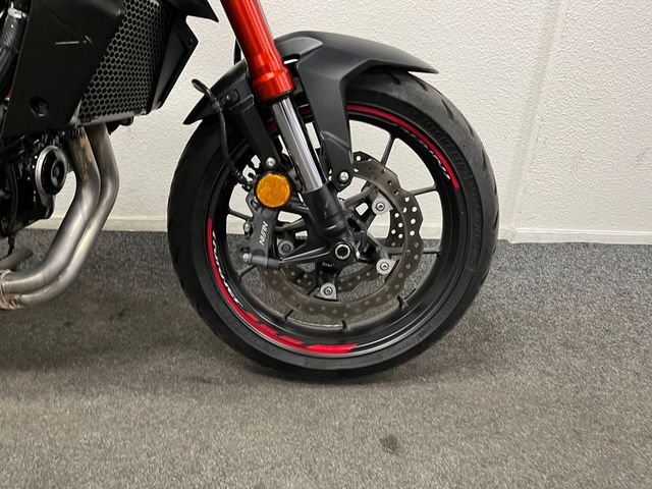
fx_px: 490
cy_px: 244
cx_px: 326
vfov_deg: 53.1
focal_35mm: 26
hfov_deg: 67.3
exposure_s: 1/50
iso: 200
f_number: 1.6
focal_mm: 5.1
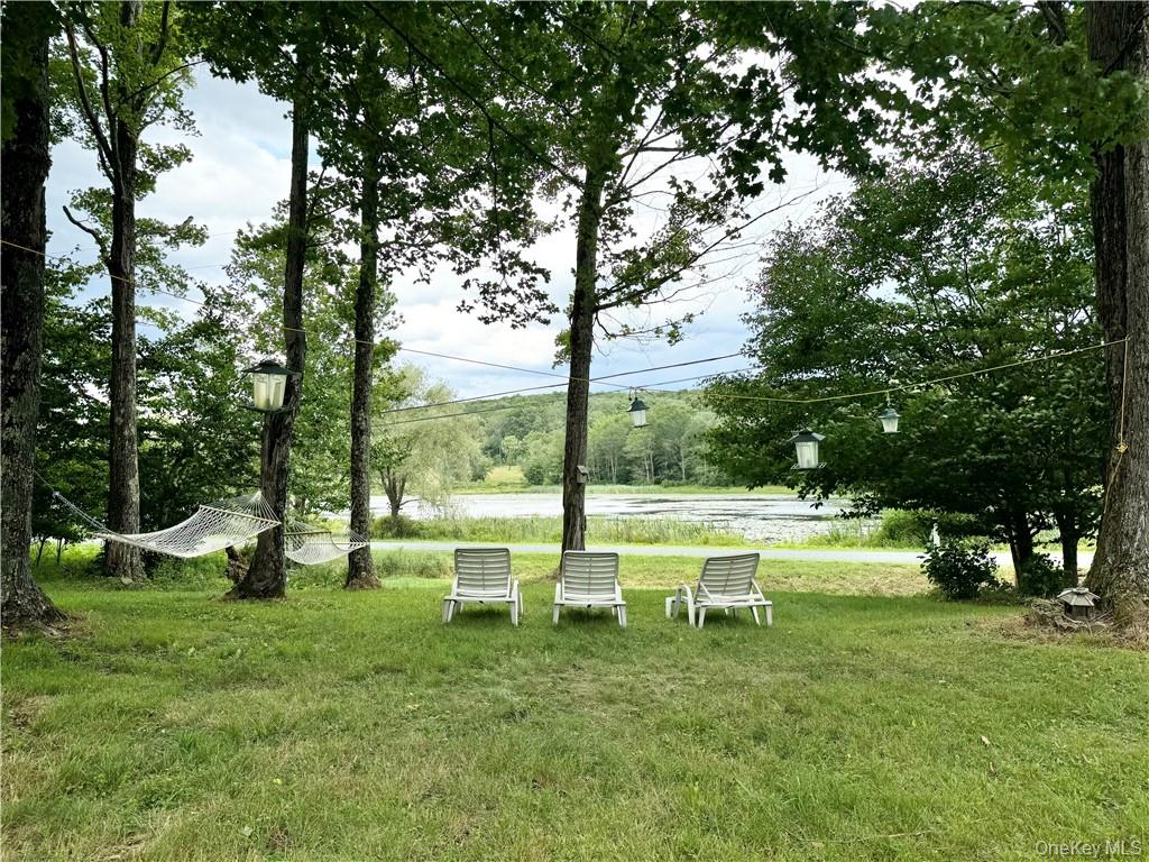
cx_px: 574
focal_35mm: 24
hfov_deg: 71.6
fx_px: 797
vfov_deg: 56.8
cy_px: 431
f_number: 1.78
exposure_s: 1/2105
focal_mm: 6.76
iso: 80
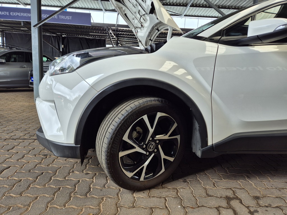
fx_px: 191
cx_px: 144
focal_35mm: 23
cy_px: 108
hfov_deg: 73.9
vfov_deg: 58.9
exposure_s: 1/215
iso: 25
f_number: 1.8
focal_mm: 5.4
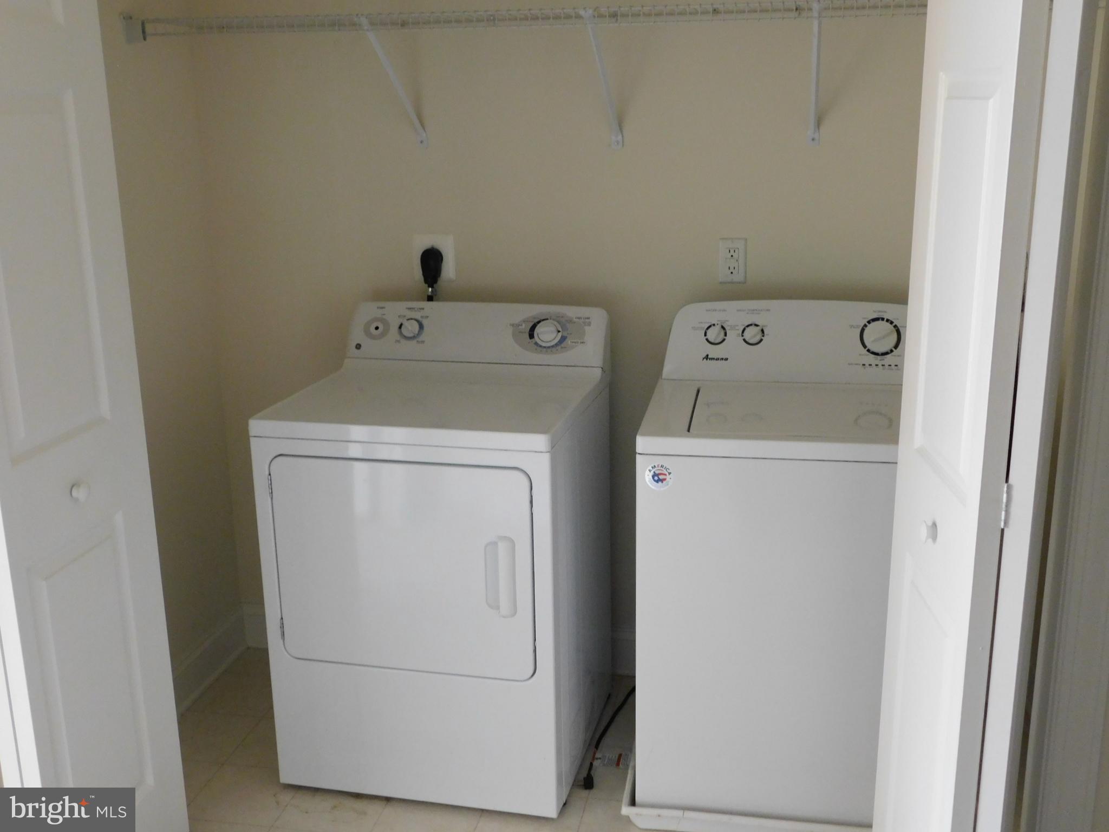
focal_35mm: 36
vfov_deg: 39.7
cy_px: 416
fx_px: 1153
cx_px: 554
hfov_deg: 51.4
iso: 400
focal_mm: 6.3
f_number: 3.5
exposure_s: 1/20
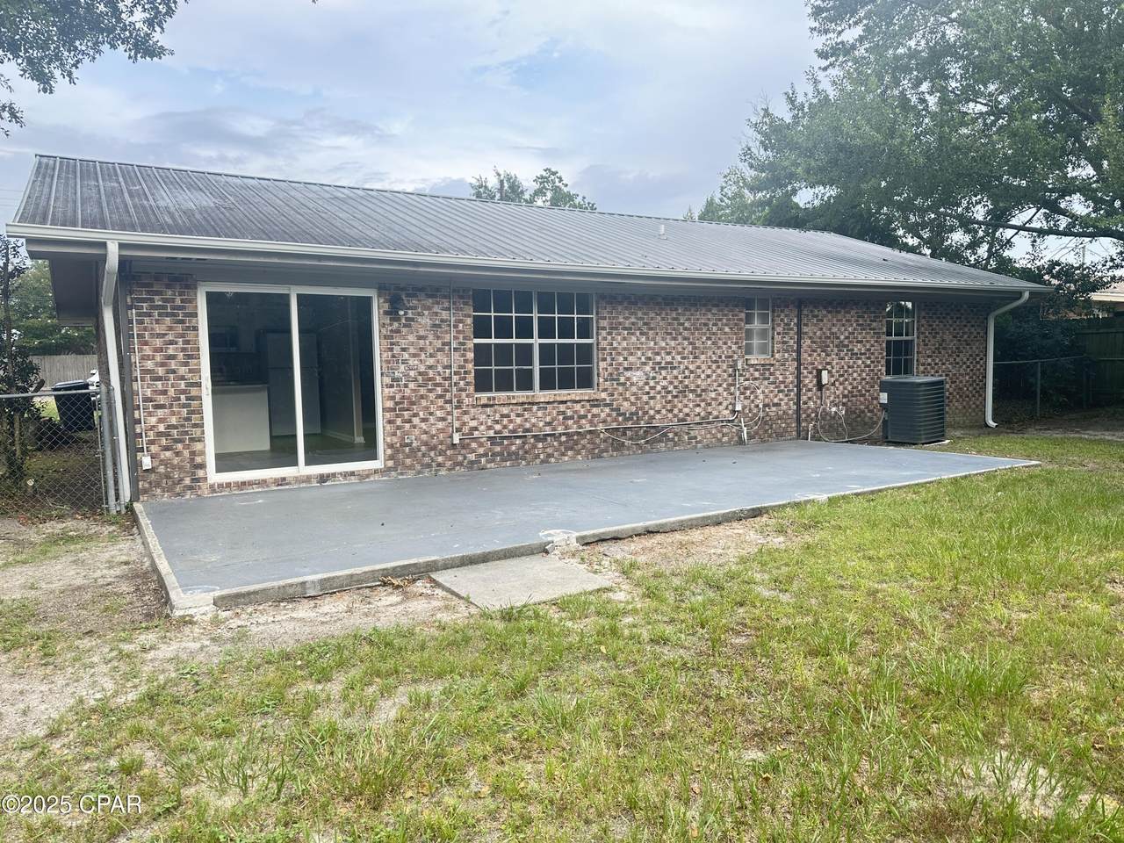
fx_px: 779
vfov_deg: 56.8
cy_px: 422
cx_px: 562
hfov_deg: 71.6
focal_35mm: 24
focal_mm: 6.86
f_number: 1.78
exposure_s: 1/215
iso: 80
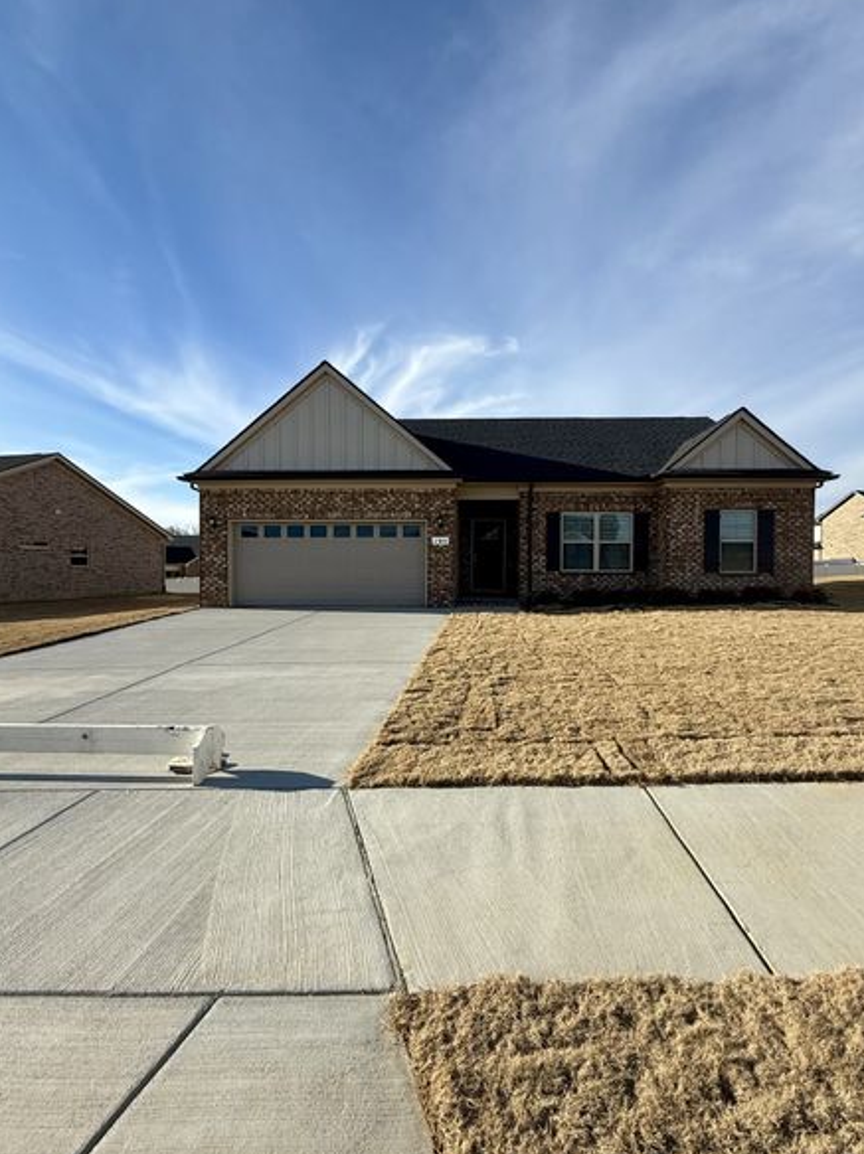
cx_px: 473
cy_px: 578
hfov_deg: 77.8
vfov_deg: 94.5
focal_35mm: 16
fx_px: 533
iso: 50
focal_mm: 2.22
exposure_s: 1/1961
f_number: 2.2
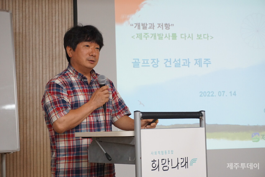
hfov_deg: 27.0
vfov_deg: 18.2
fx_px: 552
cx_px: 132
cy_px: 88
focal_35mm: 75
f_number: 5.6
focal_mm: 50
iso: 2000
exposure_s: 1/160
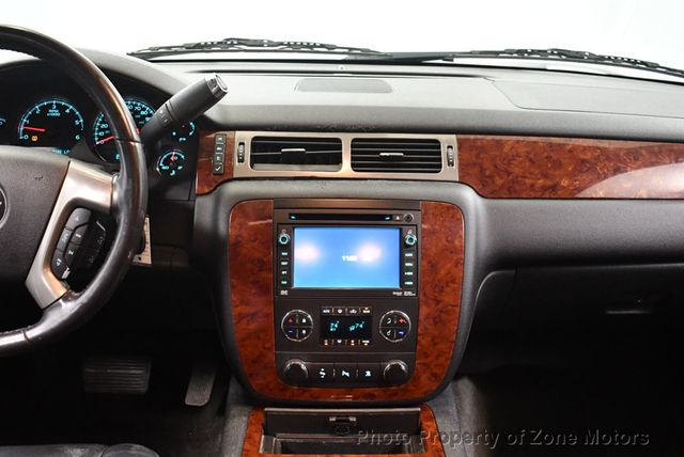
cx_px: 342
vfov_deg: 36.9
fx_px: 685
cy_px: 228
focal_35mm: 36
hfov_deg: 53.1
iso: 3200
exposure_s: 1/60
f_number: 3.5
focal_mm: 18
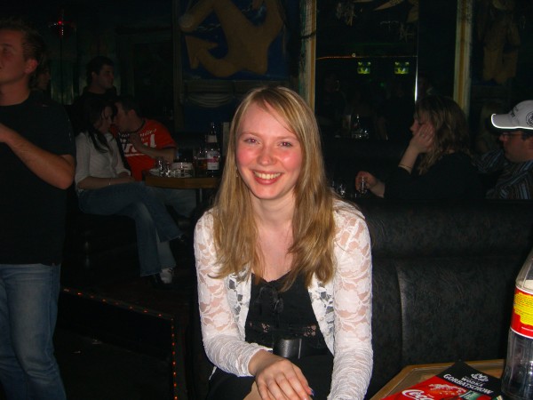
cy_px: 200
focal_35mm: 38
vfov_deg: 37.7
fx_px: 585
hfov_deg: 49.0
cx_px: 266
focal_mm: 7.9
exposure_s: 1/60
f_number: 2.8
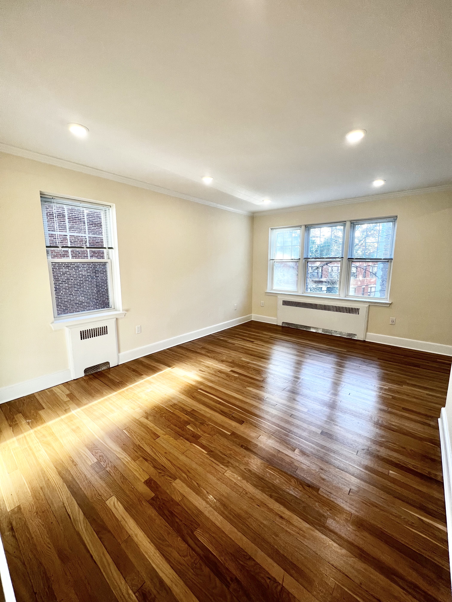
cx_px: 226
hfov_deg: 89.9
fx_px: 226
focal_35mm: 13
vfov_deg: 106.2
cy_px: 301
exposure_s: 1/120
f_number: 1.8
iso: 64
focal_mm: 1.57
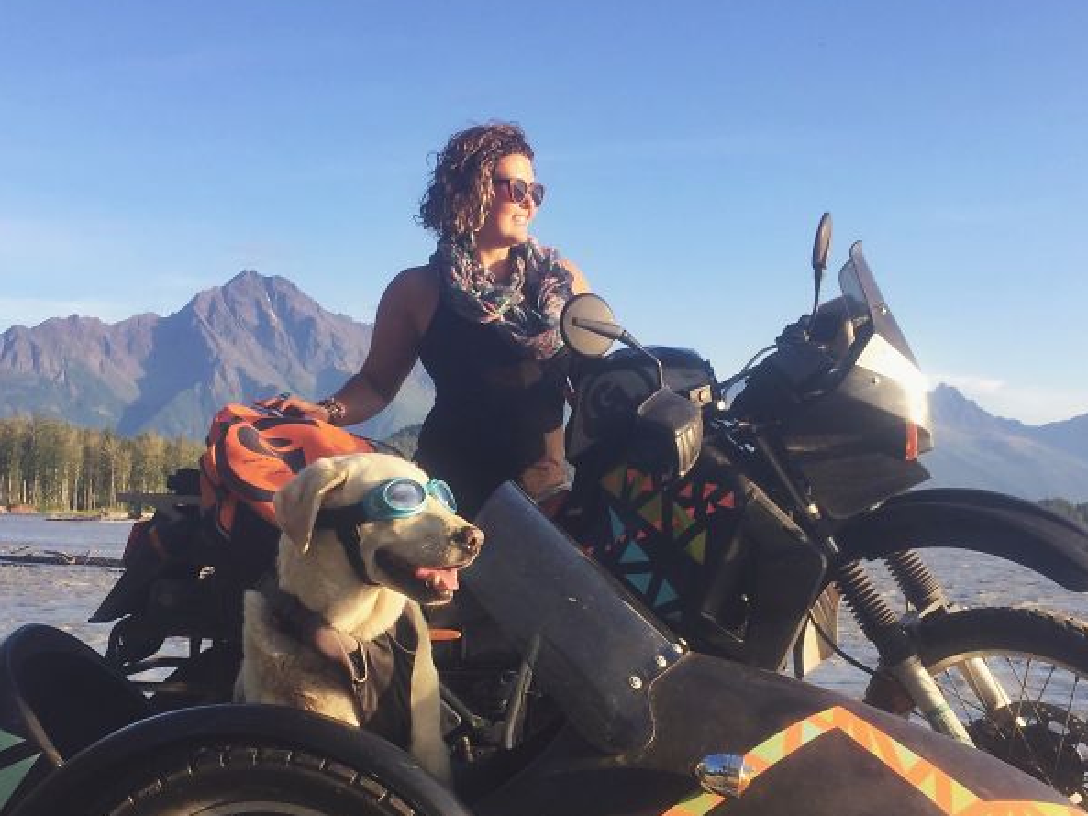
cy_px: 554
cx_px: 525
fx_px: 1352
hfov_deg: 43.8
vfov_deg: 33.3
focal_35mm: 43
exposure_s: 1/507
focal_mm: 4.15
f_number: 2.2
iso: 32
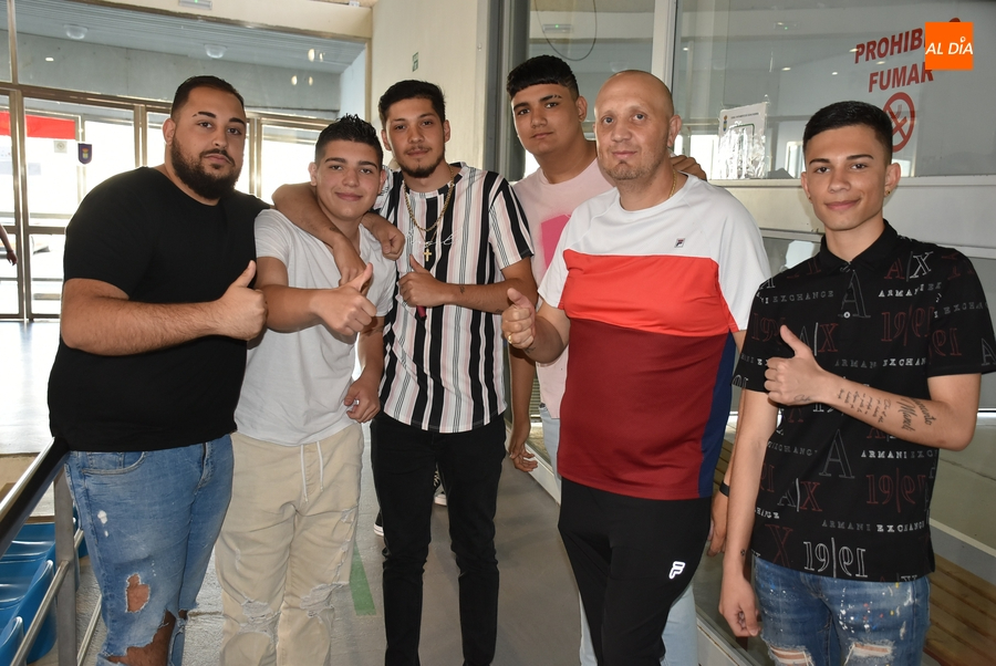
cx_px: 498
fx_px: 1080
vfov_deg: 34.3
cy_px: 333
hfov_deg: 49.5
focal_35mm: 39
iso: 800
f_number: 4
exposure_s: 1/60
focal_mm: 26
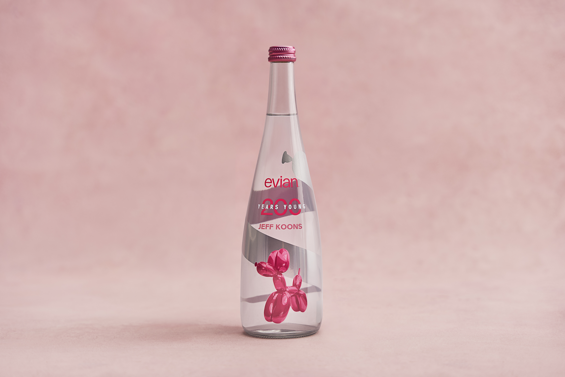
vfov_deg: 19.2
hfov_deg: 28.5
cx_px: 280
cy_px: 187
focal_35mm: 71
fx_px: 1114
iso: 100
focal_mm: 70
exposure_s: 1/125
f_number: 2.8
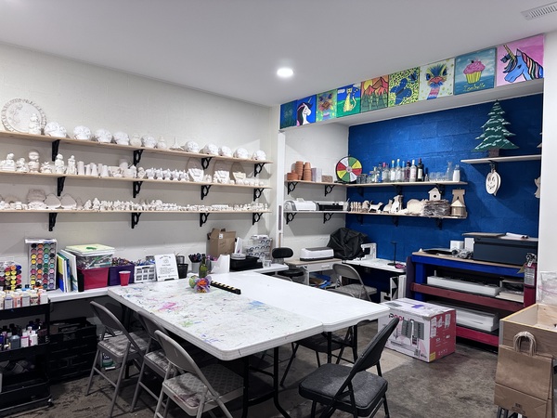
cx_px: 278
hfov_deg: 71.6
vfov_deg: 56.8
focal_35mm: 24
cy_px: 209
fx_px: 386
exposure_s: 1/60
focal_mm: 6.86
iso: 200
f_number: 1.78
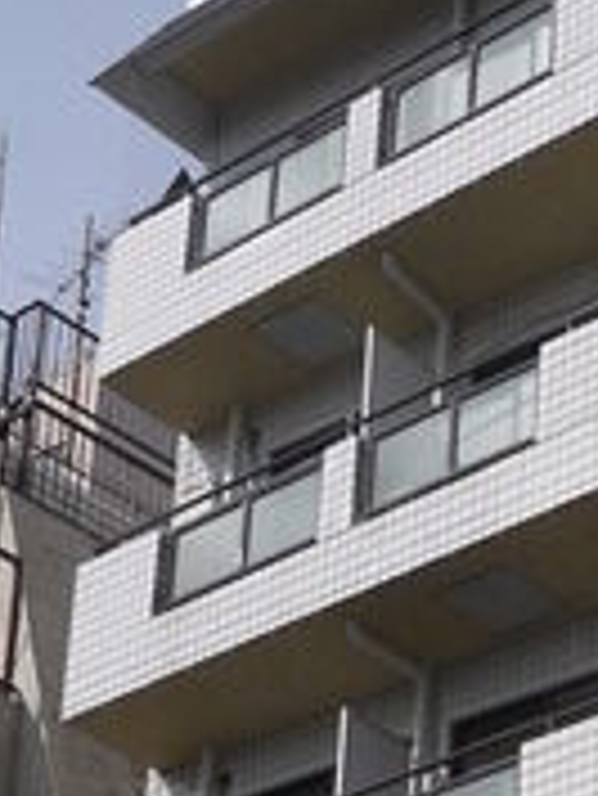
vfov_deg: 13.9
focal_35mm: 132
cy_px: 1250
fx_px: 3037
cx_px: 710
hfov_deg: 11.0
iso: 160
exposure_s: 1/1600
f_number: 5.6
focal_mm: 14
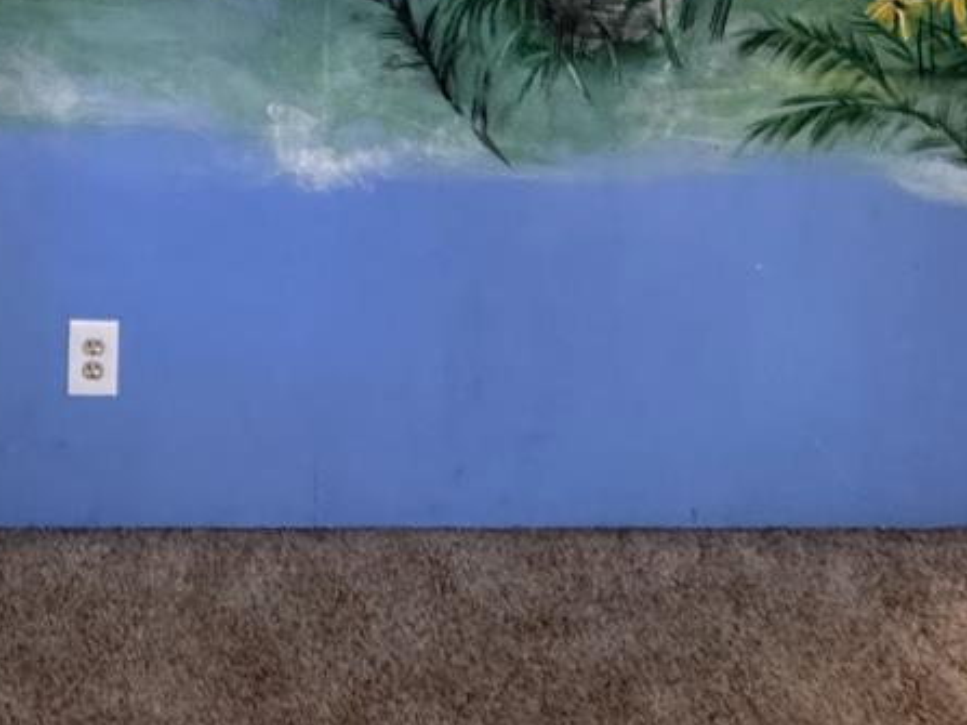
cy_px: -373
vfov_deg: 24.0
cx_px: 240
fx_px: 1313
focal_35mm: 47
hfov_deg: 39.3
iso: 500
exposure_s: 1/60
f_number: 2.2
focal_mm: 2.22
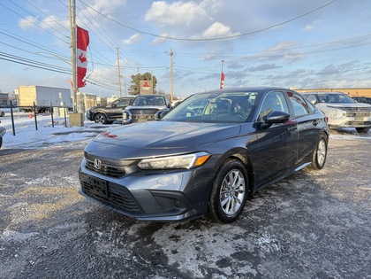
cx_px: 186
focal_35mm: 24
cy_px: 140
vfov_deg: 56.8
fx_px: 257
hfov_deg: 71.6
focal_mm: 6.76
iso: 100
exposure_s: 1/728
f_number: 1.78
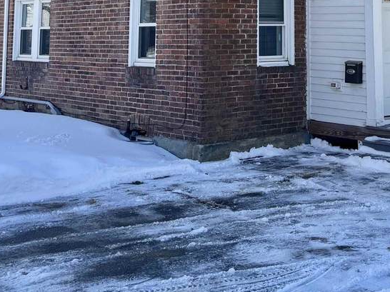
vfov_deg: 22.3
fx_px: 687
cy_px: -48
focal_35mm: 61
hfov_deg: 31.3
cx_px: 279
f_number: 1.6
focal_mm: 5.96
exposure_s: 1/1783
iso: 50
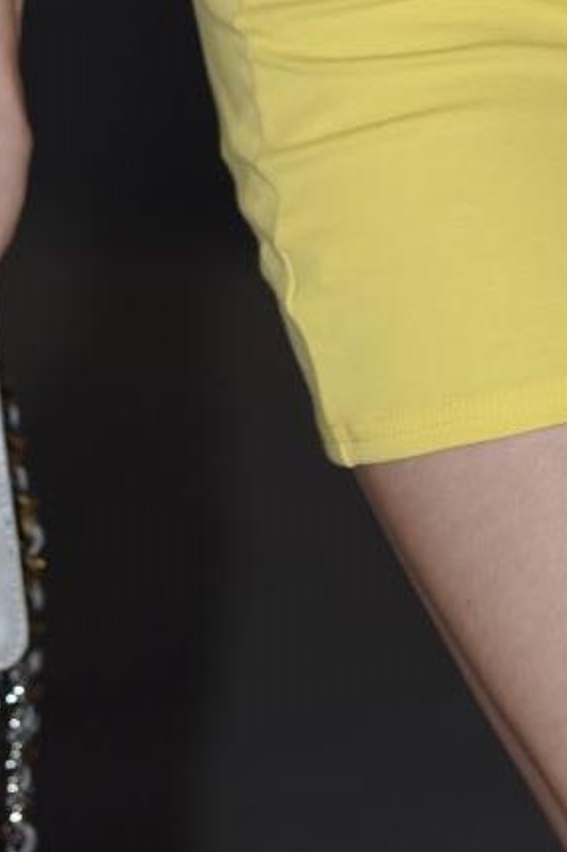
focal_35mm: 780
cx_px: 912
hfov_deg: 1.8
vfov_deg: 2.6
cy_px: -668
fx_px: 18441
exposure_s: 1/250
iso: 400
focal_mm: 135
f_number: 2.8
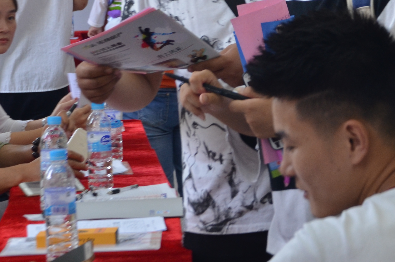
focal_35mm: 195
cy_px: -61
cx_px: 284
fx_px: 2135
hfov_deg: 10.6
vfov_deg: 7.0
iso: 450
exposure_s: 1/60
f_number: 5
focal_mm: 50
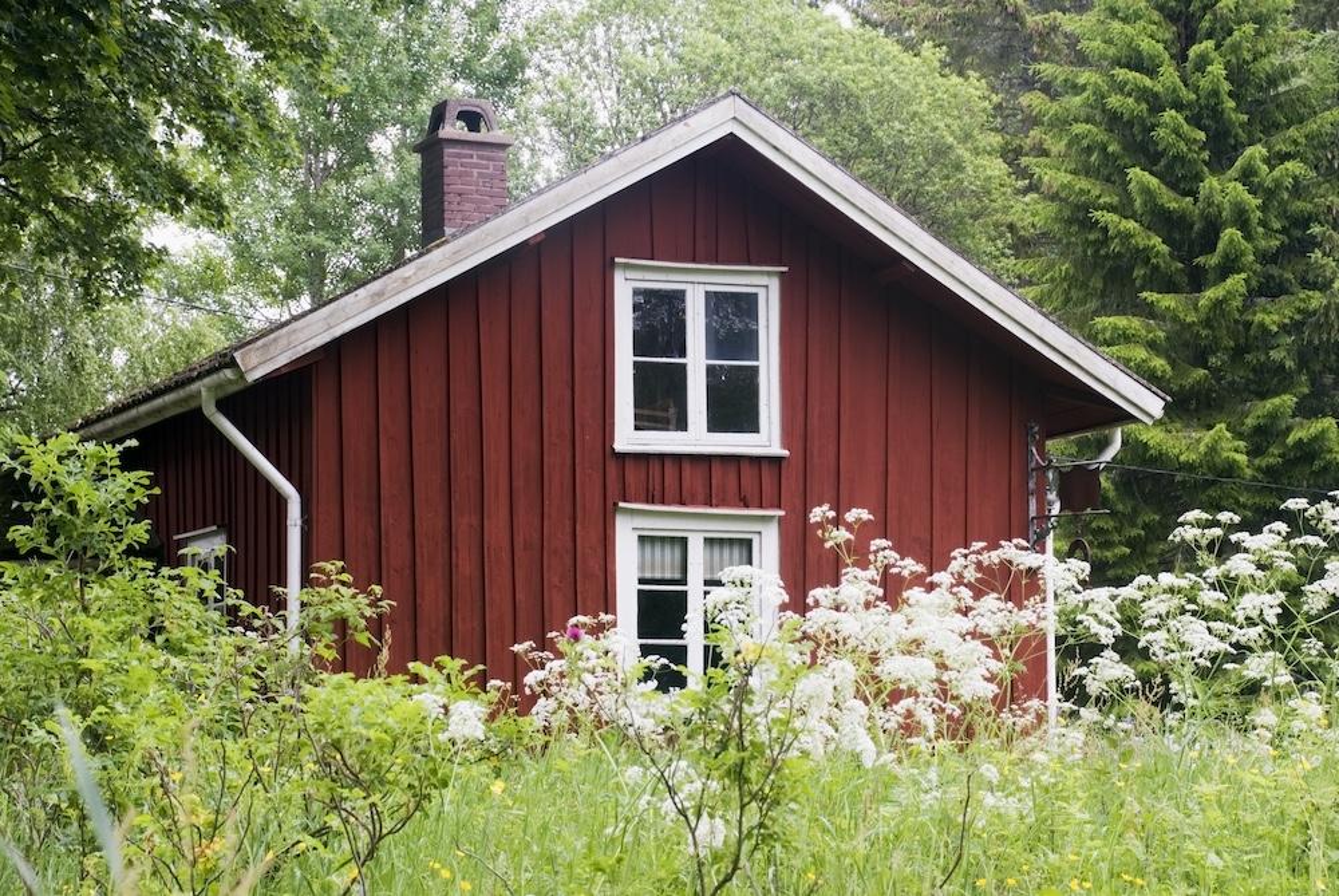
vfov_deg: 15.7
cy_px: 448
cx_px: 670
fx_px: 3239
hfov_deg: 23.4
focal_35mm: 87
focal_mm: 58
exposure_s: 1/8
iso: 100
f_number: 11
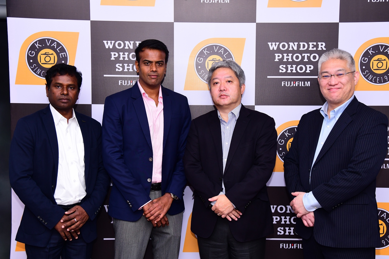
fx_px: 508
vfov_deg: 28.6
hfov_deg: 41.9
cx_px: 202
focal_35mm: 47
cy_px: 134
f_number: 5
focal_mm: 44
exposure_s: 1/160
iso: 800
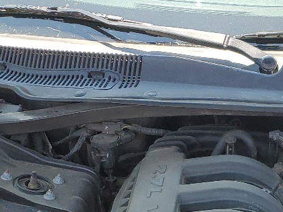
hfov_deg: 19.4
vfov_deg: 14.5
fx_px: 809
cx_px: 270
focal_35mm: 99
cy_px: 256
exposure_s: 1/625
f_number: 1.5
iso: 50
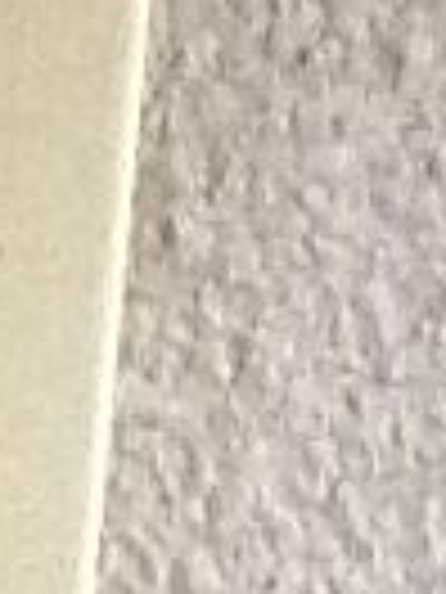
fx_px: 5514
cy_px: 1278
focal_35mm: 321
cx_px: -1144
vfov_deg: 6.0
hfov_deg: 4.4
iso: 320
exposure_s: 1/30
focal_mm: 2.03
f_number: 2.4
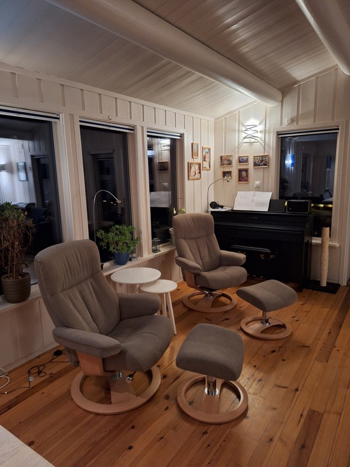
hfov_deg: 58.9
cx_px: 175
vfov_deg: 73.9
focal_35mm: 23
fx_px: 310
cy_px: 234
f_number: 1.8
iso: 500
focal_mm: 5.54
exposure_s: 1/20
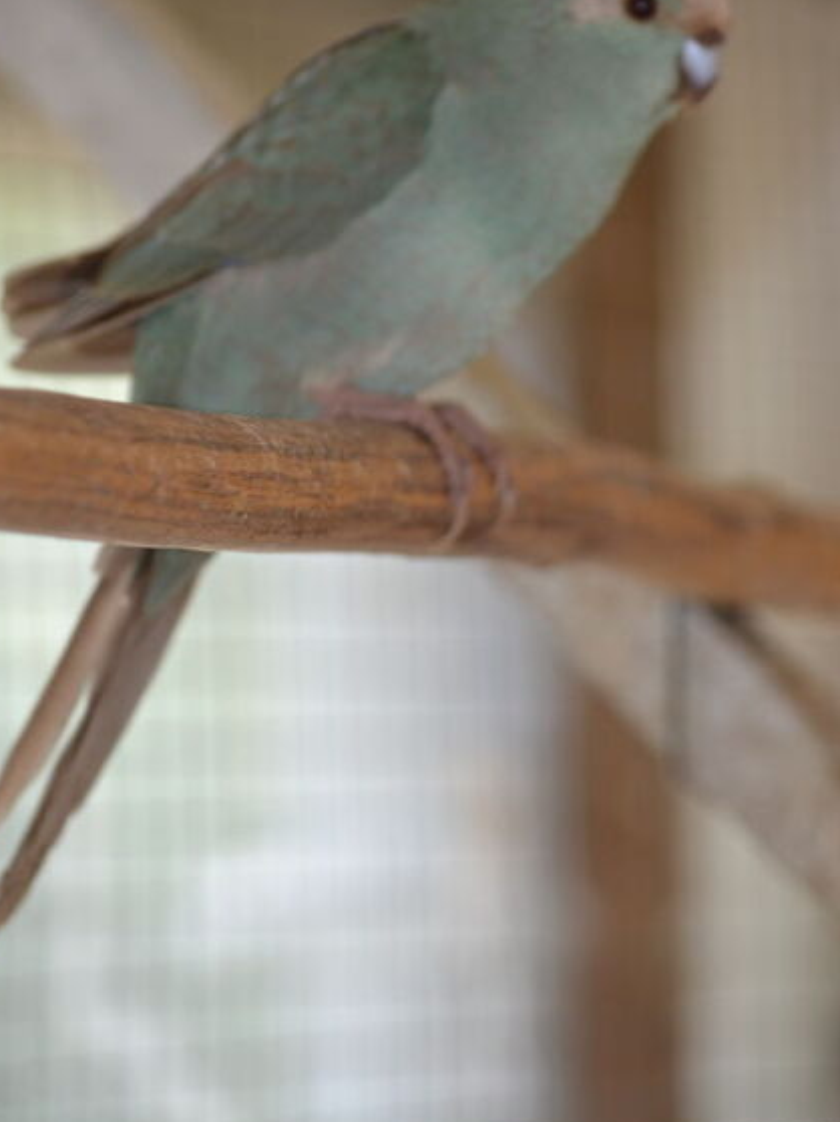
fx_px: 7532
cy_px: 475
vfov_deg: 8.5
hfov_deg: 6.4
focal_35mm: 233
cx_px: 392
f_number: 4.8
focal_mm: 125
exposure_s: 1/100
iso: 400
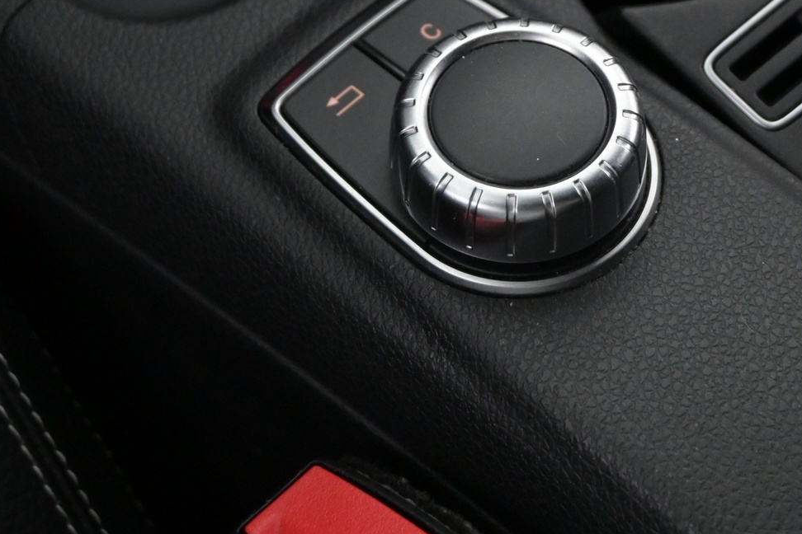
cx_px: 479
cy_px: 110
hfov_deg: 24.9
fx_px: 1810
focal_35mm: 81
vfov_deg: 16.7
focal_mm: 32.5
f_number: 5
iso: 4500
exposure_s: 1/50
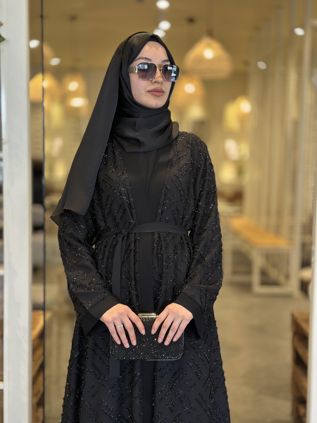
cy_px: 212
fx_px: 586
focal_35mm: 48
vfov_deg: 39.7
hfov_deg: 30.3
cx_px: 158
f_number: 1.78
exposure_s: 1/50
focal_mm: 6.86
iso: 125
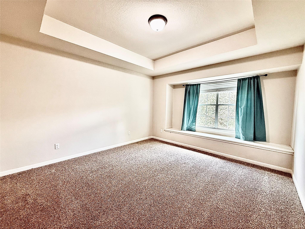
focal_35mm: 14
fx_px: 123
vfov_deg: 85.7
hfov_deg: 102.1
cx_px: 152
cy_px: 114
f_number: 2.2
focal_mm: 2.22
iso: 250
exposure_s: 1/60
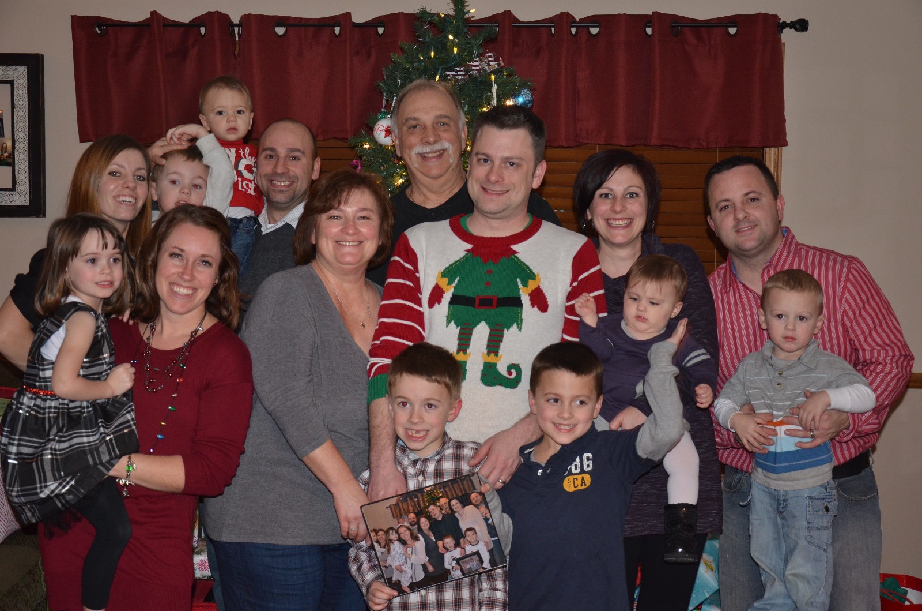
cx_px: 461
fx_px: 1342
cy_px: 306
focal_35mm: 52
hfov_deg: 37.9
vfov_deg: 25.6
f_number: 4.5
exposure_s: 1/60
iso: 800
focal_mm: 35
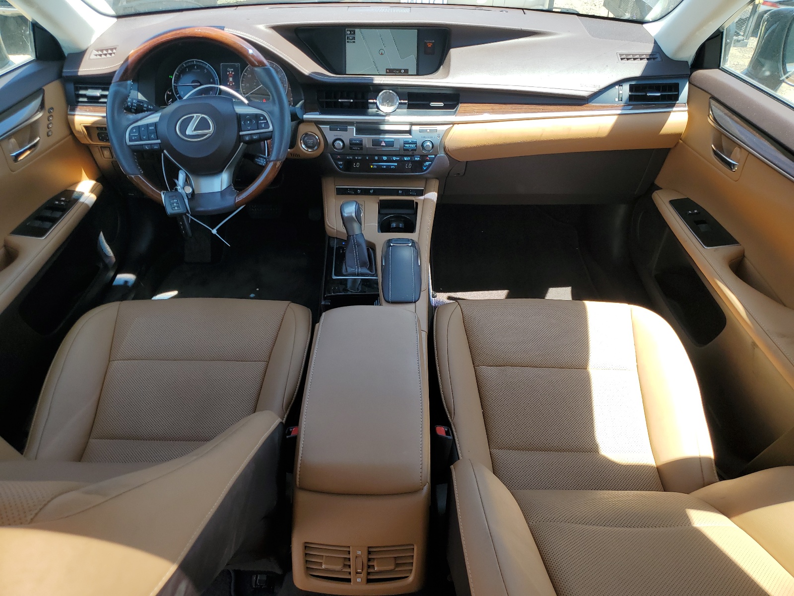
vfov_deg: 53.1
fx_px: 596
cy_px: 298
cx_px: 397
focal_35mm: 26
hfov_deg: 67.3
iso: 50
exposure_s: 1/333
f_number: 1.5
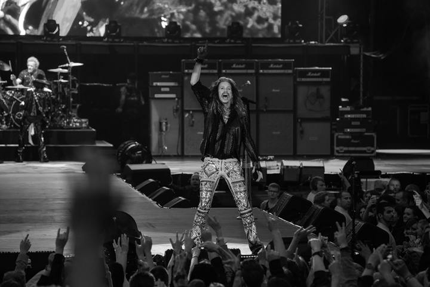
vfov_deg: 7.4
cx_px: 215
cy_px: 144
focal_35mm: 185
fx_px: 2211
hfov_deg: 11.1
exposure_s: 1/400
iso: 1250
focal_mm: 185
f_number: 5.6
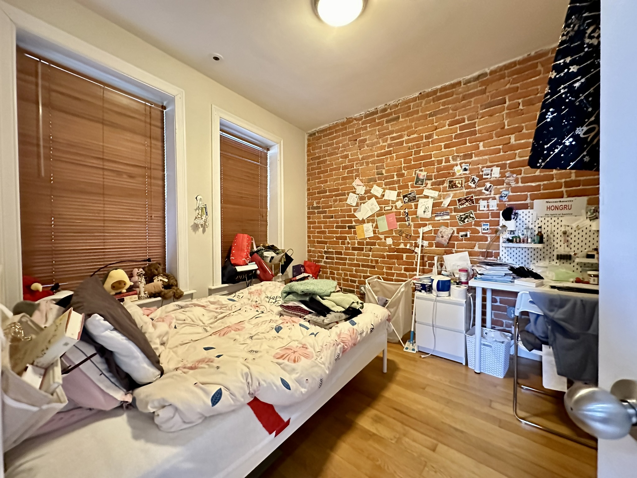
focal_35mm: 14
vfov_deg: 85.7
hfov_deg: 102.1
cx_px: 318
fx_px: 258
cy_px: 239
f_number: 2.2
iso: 1250
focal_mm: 2.22
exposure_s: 1/40
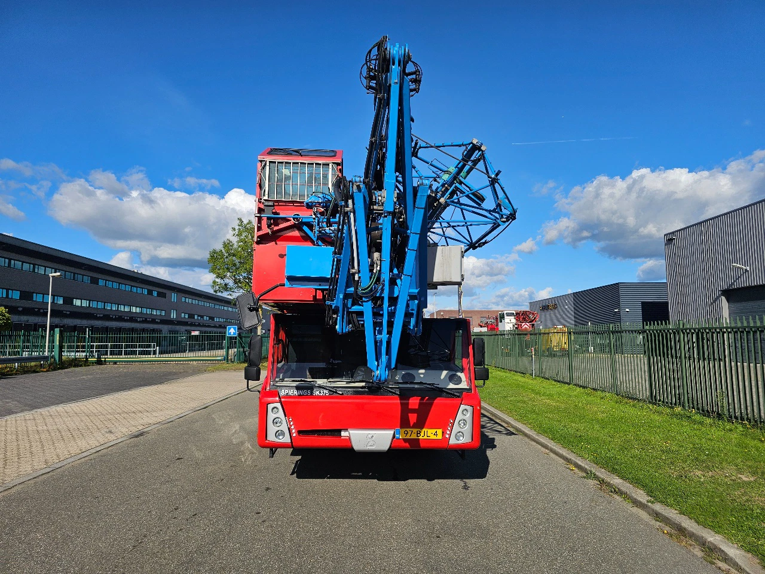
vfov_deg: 58.9
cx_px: 382
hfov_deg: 73.9
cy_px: 287
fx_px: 508
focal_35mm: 23
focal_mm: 6.3
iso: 10
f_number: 1.7
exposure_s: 1/981
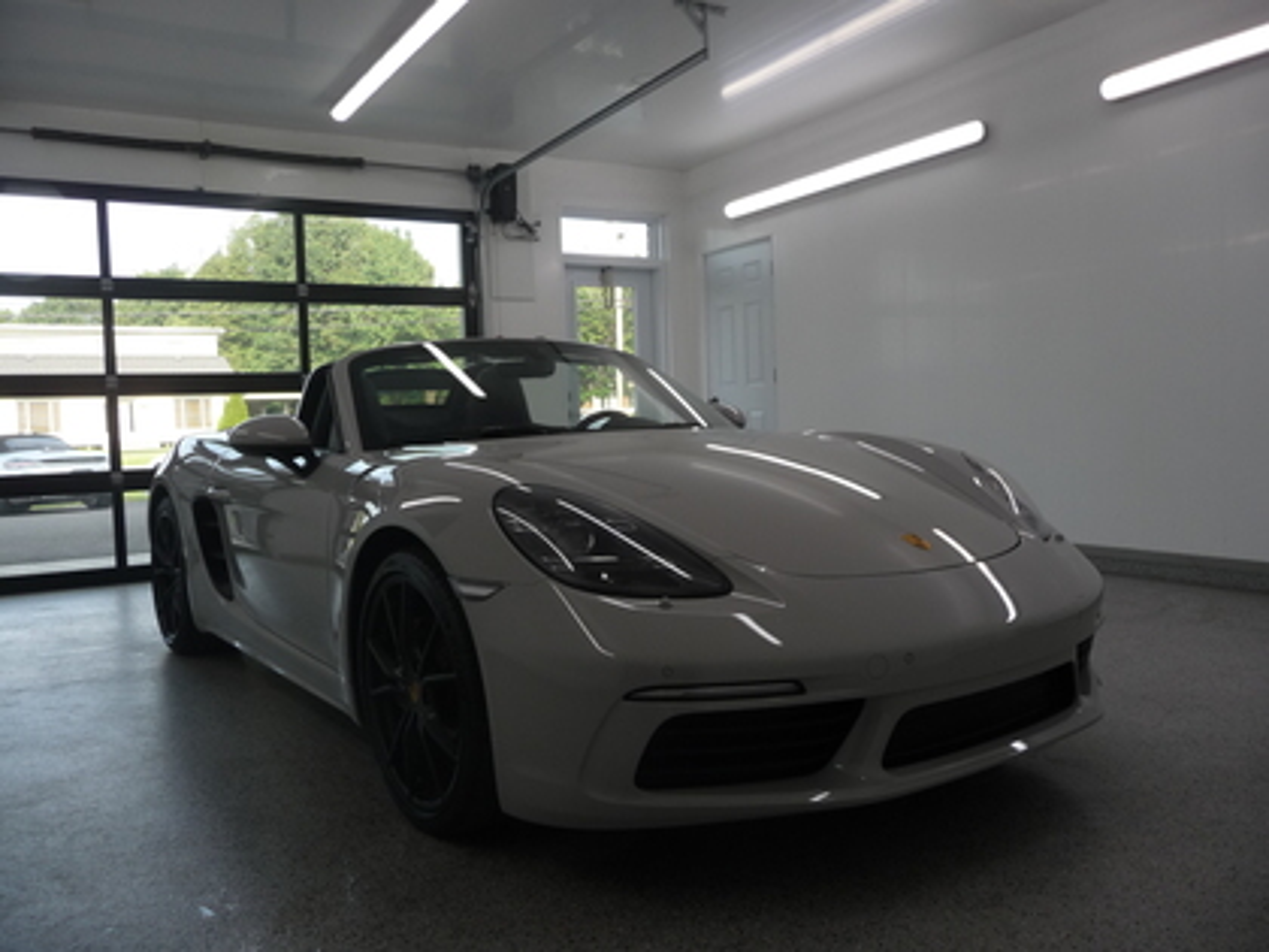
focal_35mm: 28
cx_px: 634
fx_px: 1026
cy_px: 476
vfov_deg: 49.7
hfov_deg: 63.4
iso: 100
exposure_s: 1/125
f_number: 3.3
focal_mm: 4.7
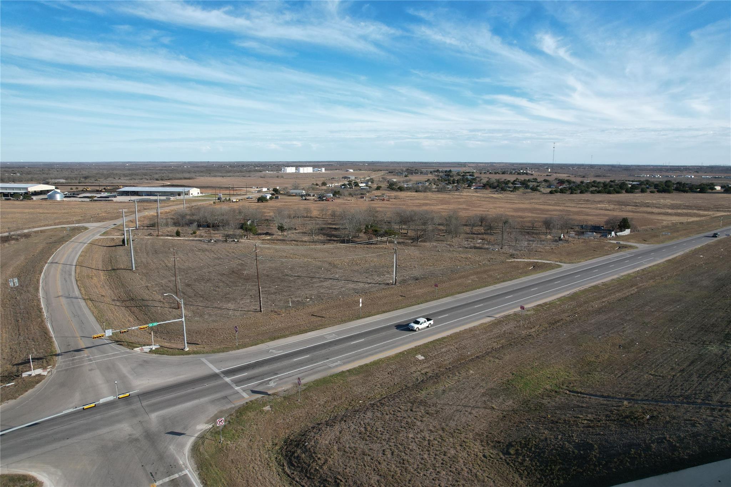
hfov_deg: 78.6
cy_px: 244
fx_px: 447
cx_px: 366
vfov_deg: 57.2
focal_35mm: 22
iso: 100
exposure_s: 1/1500
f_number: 2.8
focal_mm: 8.38
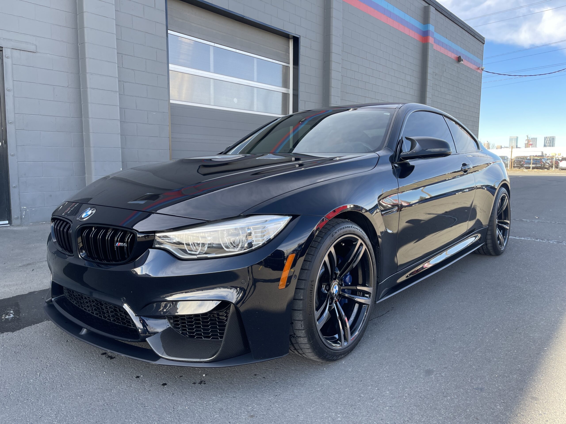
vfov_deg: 53.1
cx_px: 283
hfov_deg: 67.3
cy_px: 212
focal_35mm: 26
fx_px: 425
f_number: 1.6
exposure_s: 1/404
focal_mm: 5.1
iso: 32
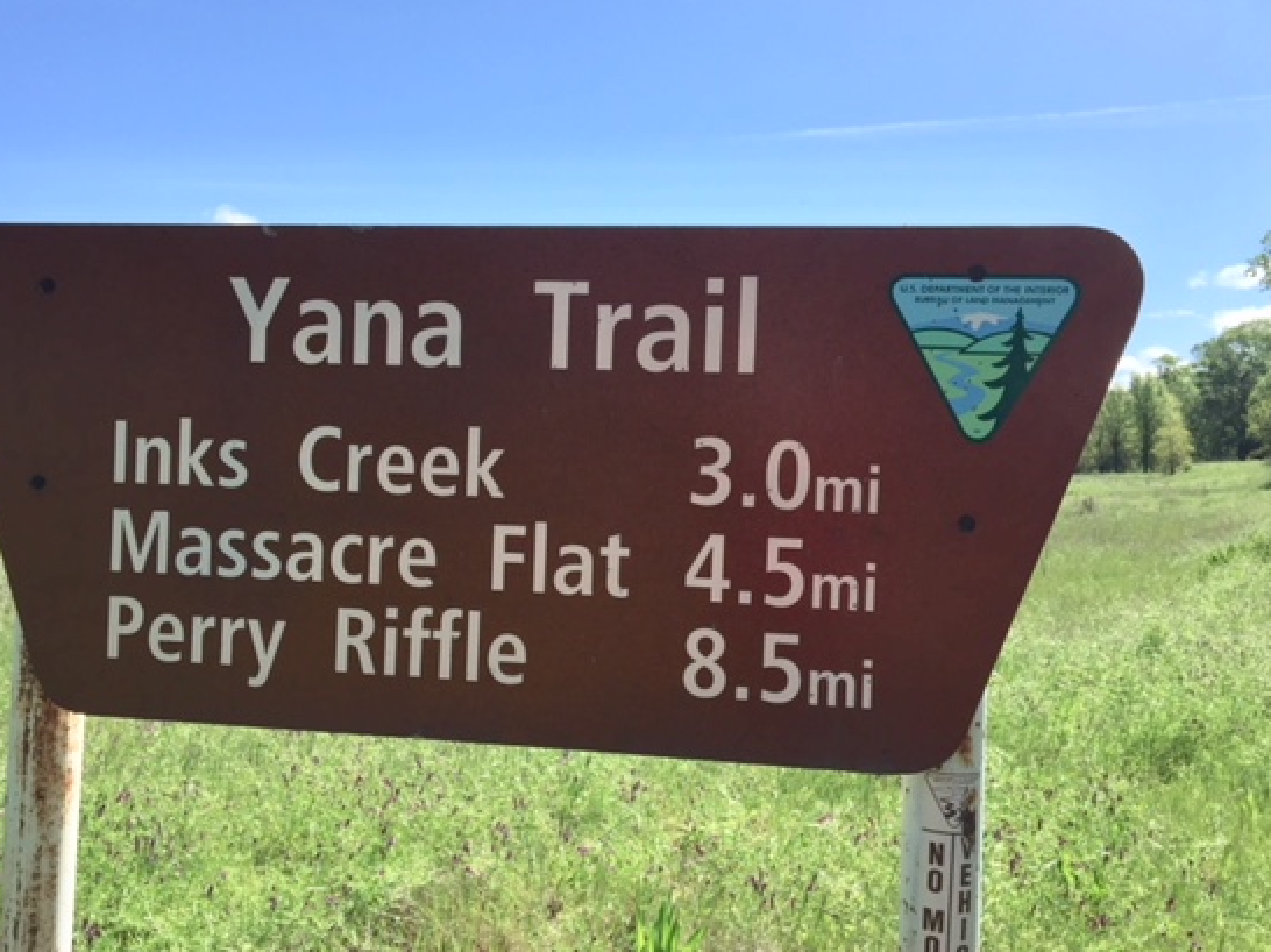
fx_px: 1248
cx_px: 603
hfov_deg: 54.0
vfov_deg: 41.8
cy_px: 468
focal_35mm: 34
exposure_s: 1/1980
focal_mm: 4.15
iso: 32
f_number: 2.2
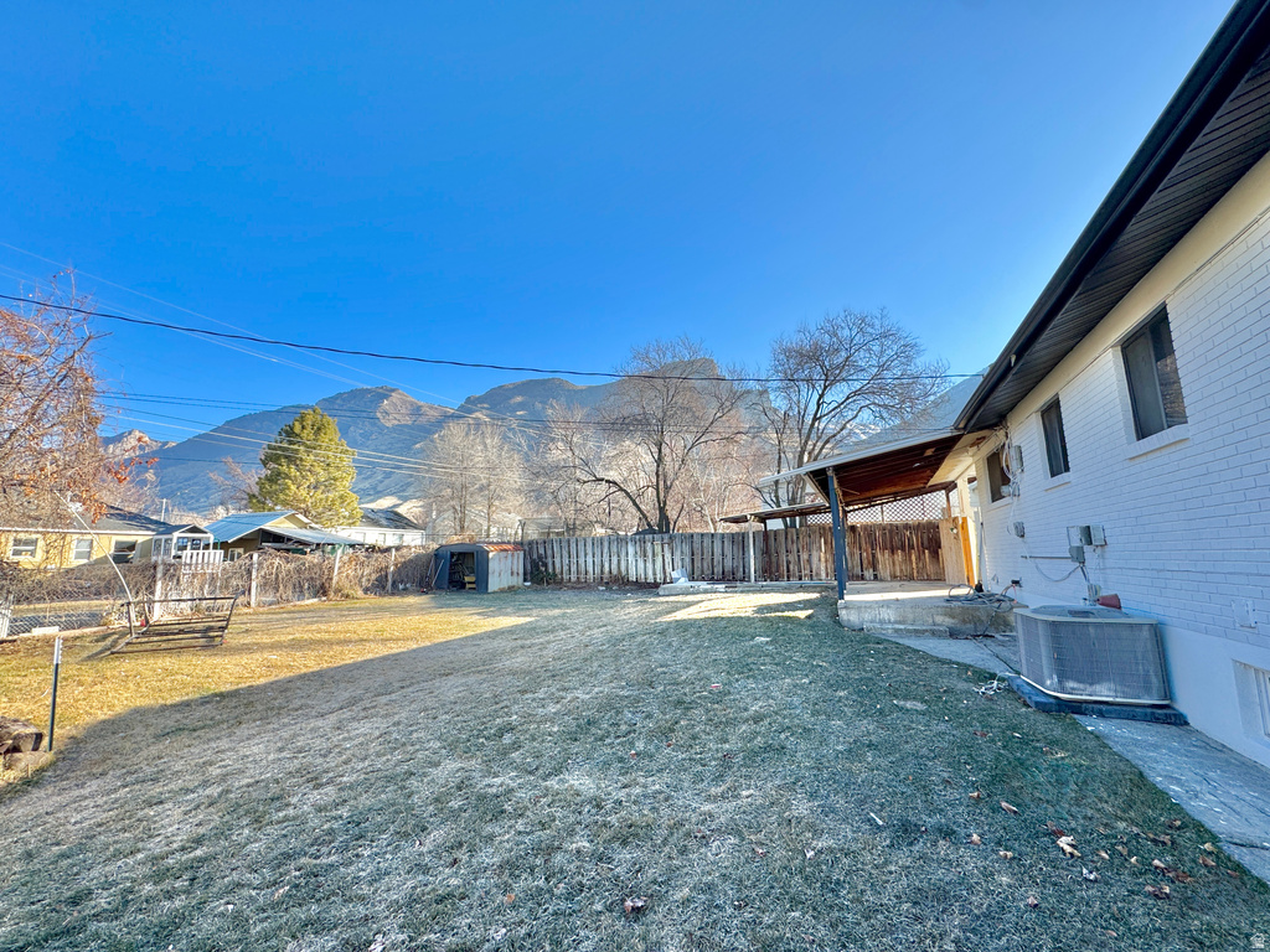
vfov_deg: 85.7
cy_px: 476
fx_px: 514
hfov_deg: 102.1
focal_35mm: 14
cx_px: 635
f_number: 2.2
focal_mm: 2.22
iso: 50
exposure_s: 1/741
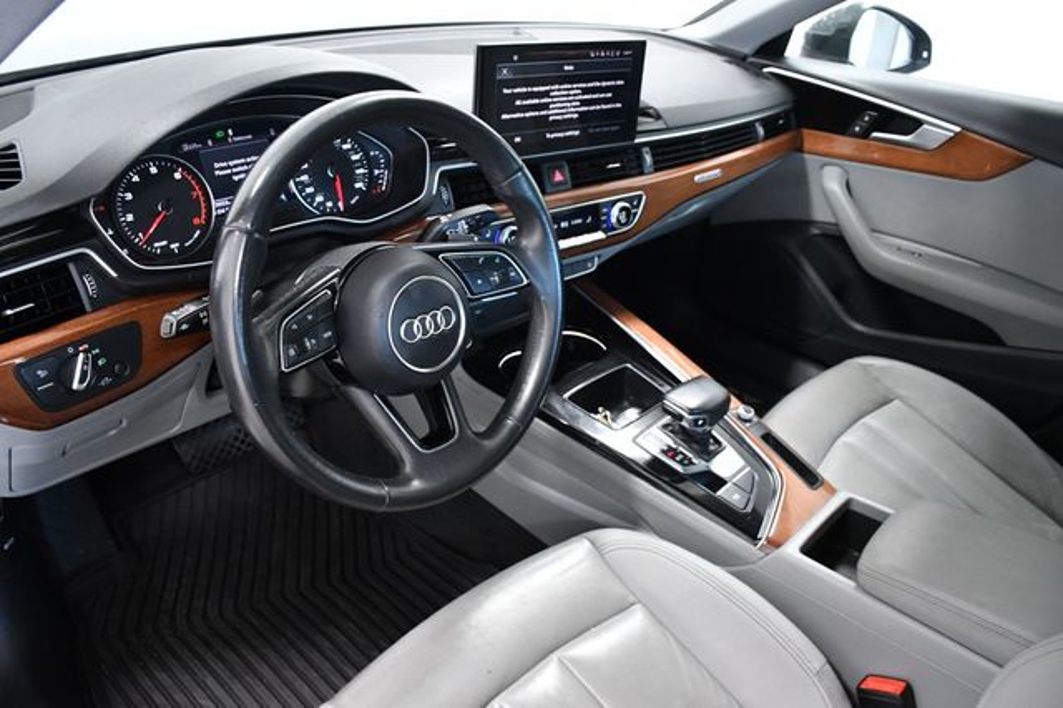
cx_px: 532
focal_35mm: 27
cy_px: 354
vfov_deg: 47.9
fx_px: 797
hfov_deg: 67.4
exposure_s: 1/100
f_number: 5
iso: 2500
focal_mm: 18
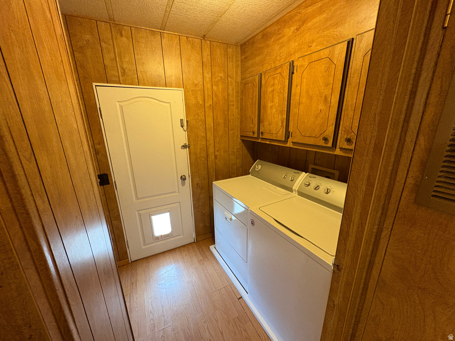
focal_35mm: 14
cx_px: 228
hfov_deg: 102.1
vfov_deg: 85.7
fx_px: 184
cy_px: 170
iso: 640
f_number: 2.2
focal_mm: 2.22
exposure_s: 1/60
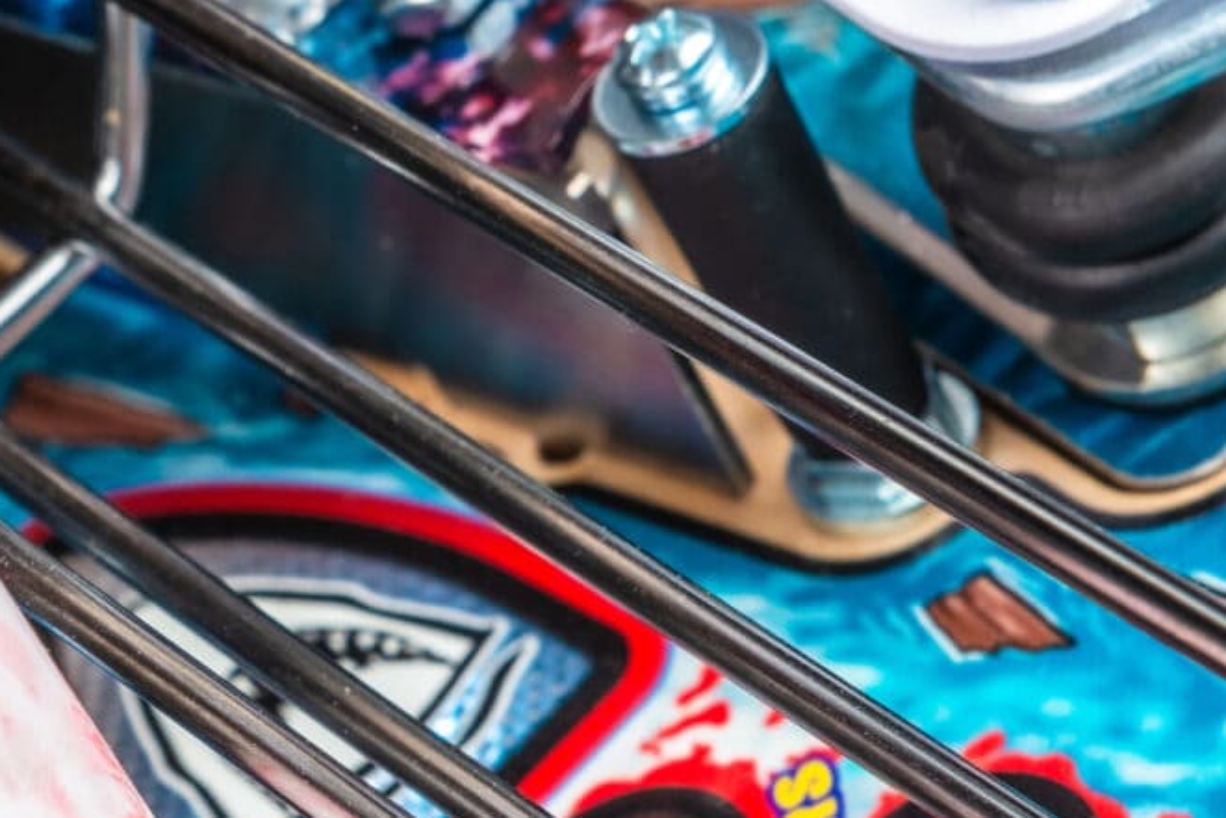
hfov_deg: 9.4
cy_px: 836
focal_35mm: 217
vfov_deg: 6.3
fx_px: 7391
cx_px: -41
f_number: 13
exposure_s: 1/125
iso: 200
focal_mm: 70
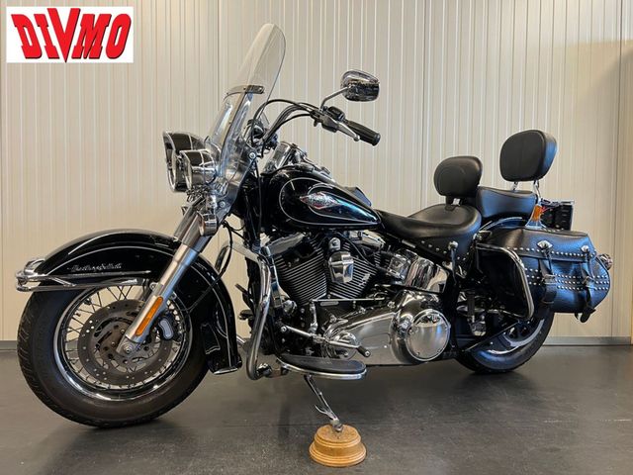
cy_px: 238
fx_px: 475
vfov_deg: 53.1
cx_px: 316
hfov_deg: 67.3
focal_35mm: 26
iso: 80
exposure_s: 1/50
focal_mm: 5.7
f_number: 1.5
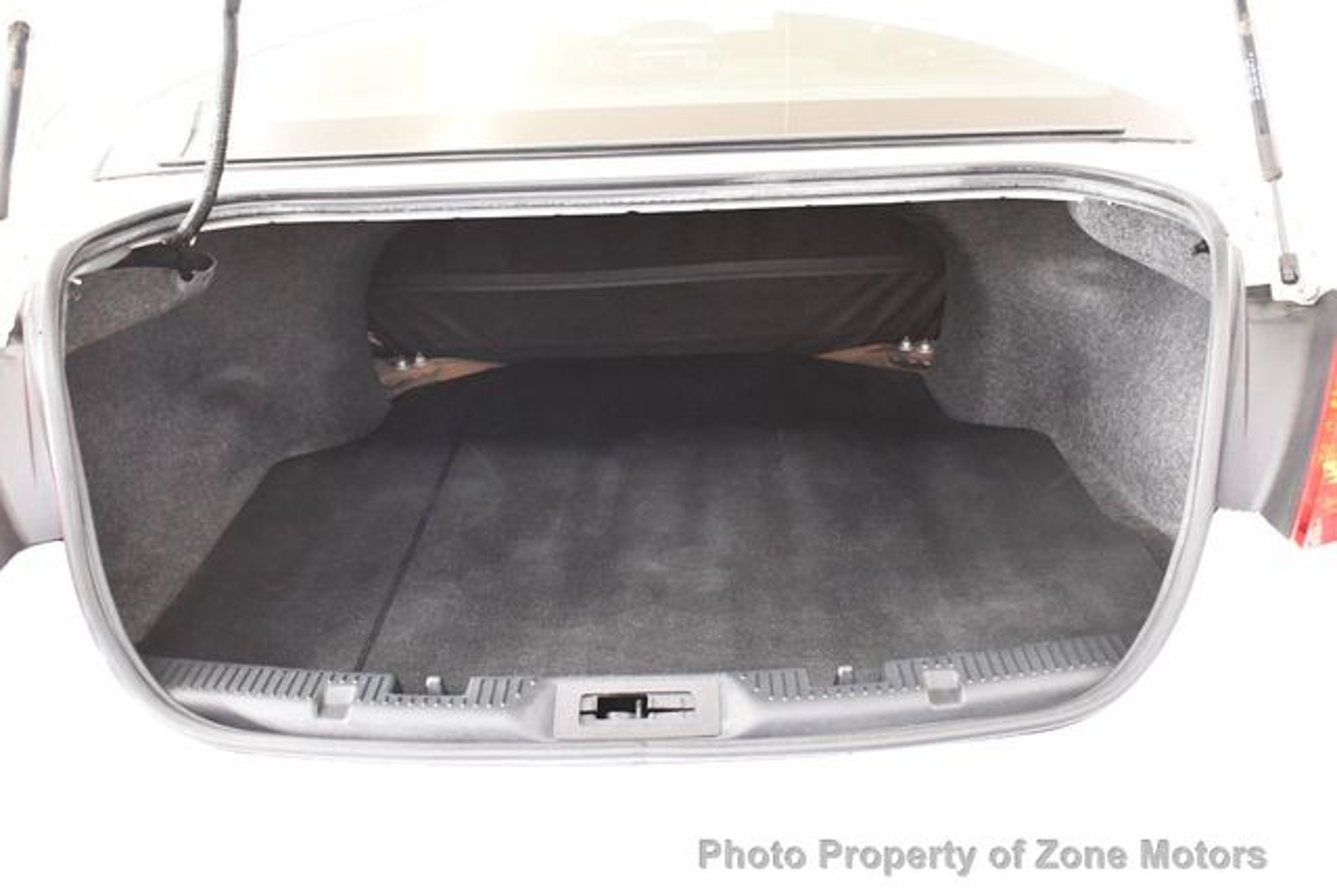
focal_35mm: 36
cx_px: 668
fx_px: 1339
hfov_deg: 53.1
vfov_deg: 37.0
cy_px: 448
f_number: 3.5
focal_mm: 18
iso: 3600
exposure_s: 1/60
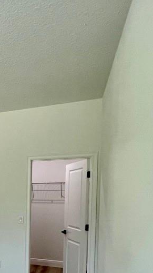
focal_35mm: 35
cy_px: 210
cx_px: -71
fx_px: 253
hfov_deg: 25.9
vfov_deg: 53.6
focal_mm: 1.57
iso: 160
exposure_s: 1/120
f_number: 1.8
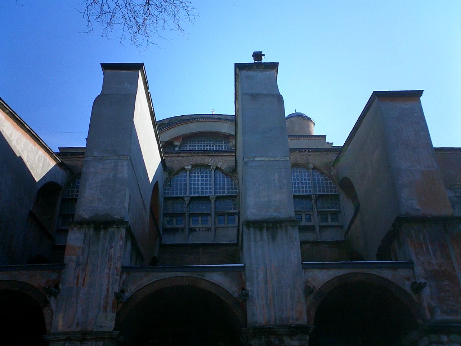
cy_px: 173
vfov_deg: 38.7
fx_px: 493
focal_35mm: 37
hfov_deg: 50.1
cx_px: 230
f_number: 3.5
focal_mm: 5.6
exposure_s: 1/1000
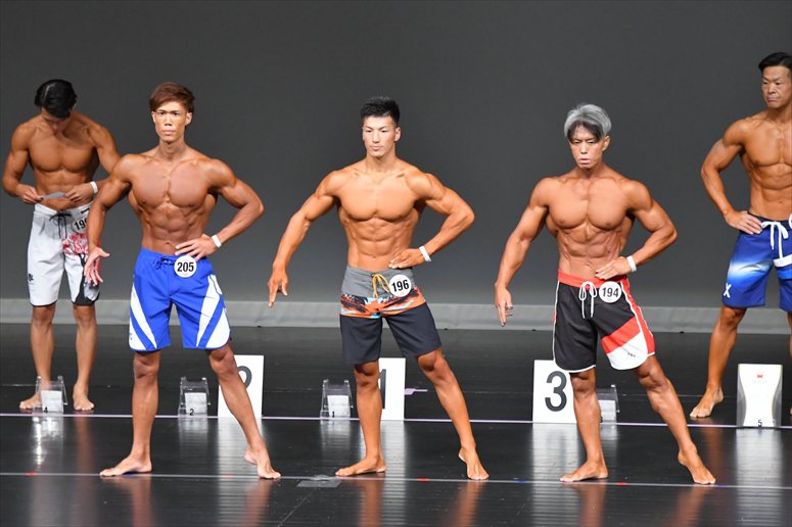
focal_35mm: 285
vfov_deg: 4.8
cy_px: 264
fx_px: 6267
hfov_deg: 7.2
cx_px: 396
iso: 5000
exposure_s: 1/400
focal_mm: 190
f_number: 5.6
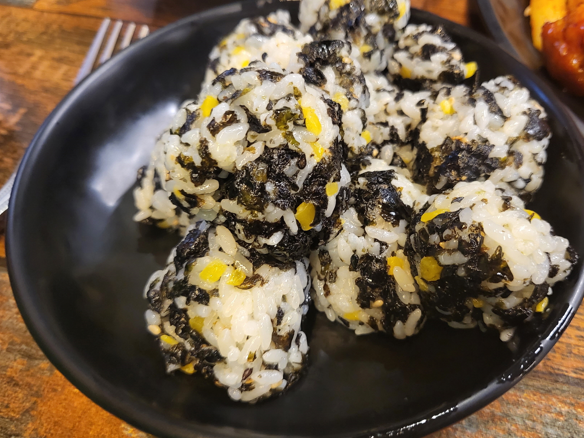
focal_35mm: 32
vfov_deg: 44.2
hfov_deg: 56.6
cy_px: 223
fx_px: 540
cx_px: 332
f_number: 1.8
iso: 640
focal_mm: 4.25
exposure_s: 1/40
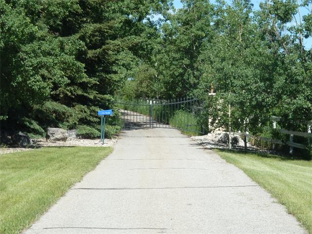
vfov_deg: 13.3
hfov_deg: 17.7
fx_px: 1000
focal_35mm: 111
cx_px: 156
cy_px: 117
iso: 80
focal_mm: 18.2
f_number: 4.4
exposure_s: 1/320
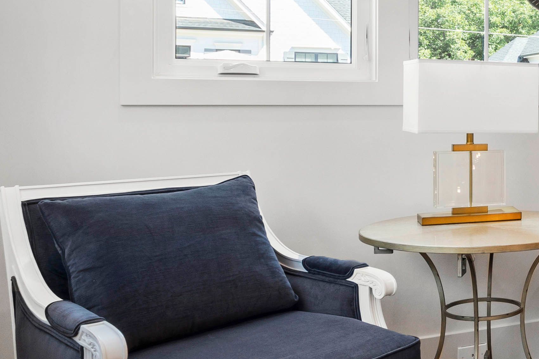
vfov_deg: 27.3
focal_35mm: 49
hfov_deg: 34.4
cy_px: 105
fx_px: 734
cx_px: 603
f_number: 8
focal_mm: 10
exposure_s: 1/4
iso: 100
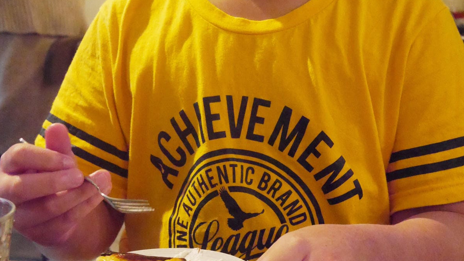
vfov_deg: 16.3
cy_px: 13
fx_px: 898
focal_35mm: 73
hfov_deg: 29.0
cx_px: 231
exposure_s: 1/100
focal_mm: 25
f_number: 5
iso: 3200
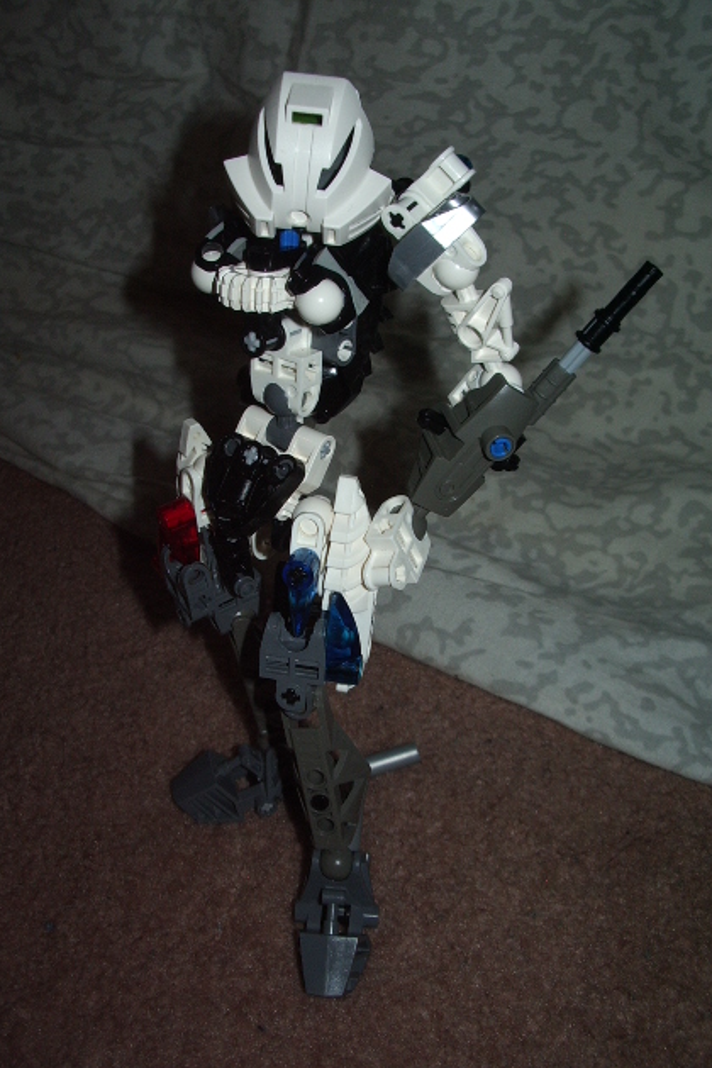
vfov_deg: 51.9
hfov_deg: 35.9
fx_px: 1098
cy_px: 541
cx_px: 332
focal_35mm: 37
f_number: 4.3
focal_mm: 5.8
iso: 100
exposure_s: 1/40
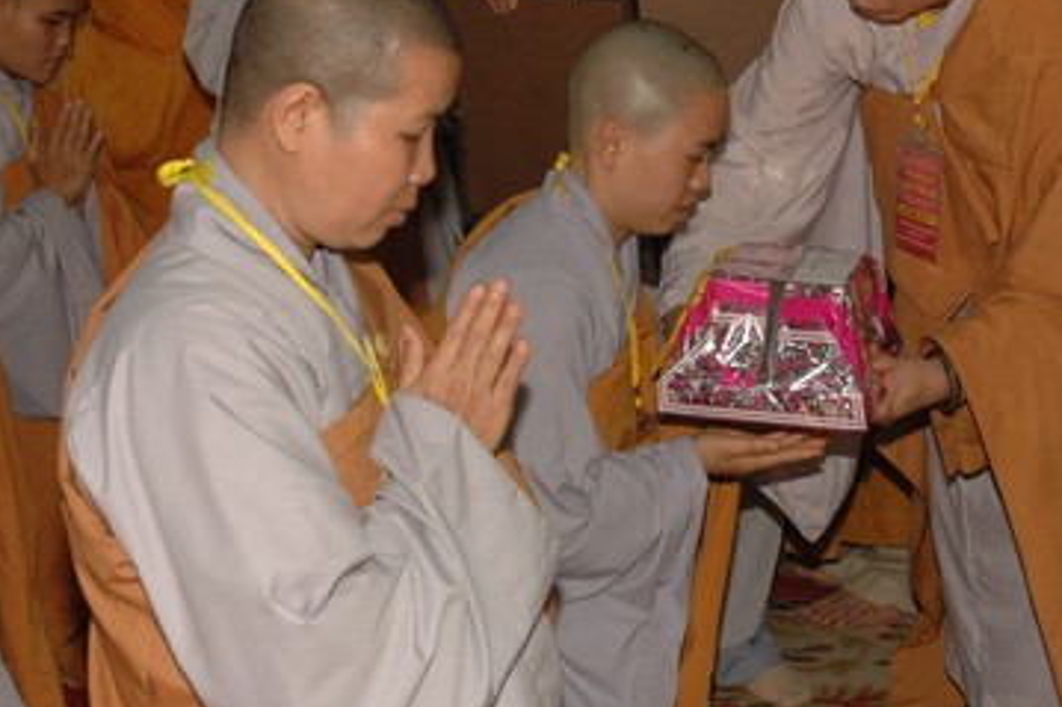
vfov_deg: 16.4
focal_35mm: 83
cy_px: 237
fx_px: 2444
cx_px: 660
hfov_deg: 24.5
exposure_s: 1/60
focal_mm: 31
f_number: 5.6
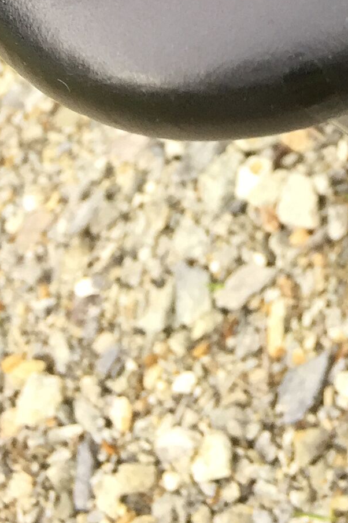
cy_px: -389
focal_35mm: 109
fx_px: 1580
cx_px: 591
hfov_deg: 11.8
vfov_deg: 16.1
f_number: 2.2
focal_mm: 4.15
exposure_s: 1/100
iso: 50
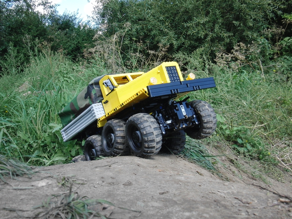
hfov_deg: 49.0
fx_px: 321
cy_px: 110
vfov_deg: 37.7
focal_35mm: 38
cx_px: 146
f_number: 3.9
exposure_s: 1/200
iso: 100
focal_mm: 6.66
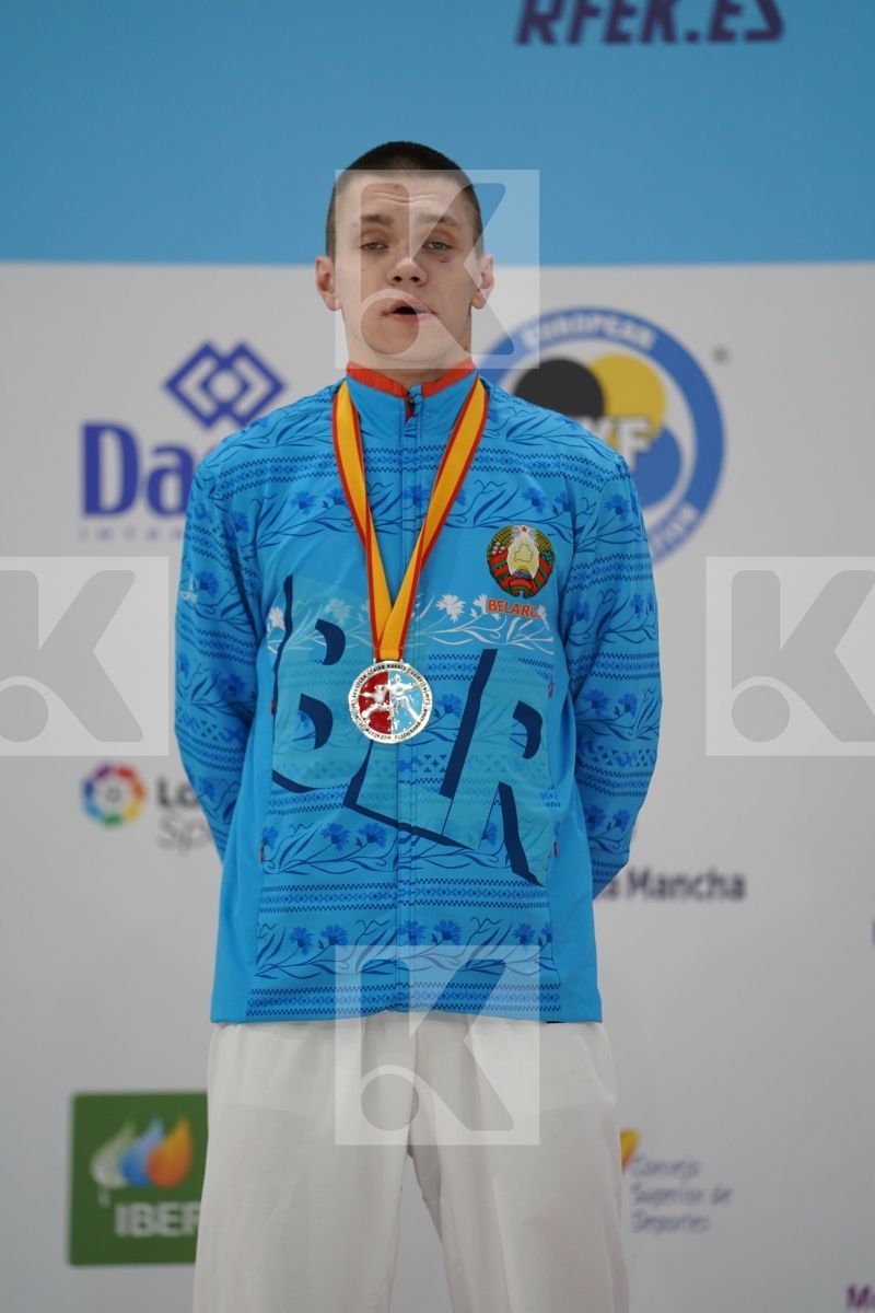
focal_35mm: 200
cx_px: 438
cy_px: 656
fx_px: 7291
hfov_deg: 6.9
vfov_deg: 10.3
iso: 800
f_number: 2.8
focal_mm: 200
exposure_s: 1/250
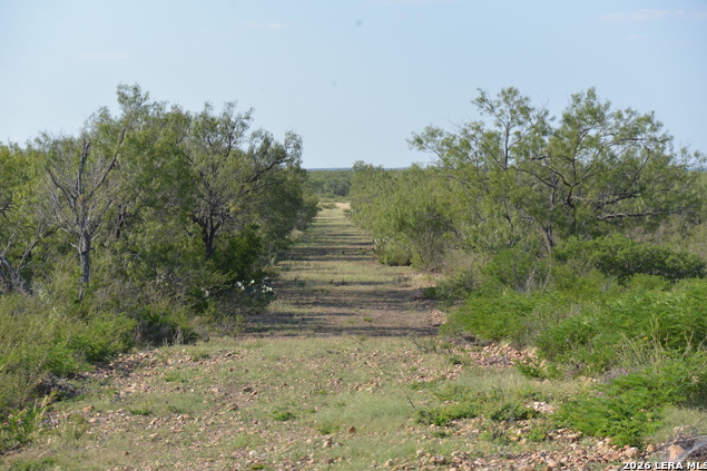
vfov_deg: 11.1
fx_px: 2415
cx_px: 355
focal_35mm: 123
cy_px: 234
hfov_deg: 16.7
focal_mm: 122
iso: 140
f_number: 8
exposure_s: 1/250
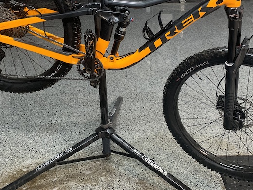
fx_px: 292
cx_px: 132
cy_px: 44
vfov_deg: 35.1
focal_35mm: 40
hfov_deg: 46.8
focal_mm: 4.25
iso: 320
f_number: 1.8
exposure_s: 1/30
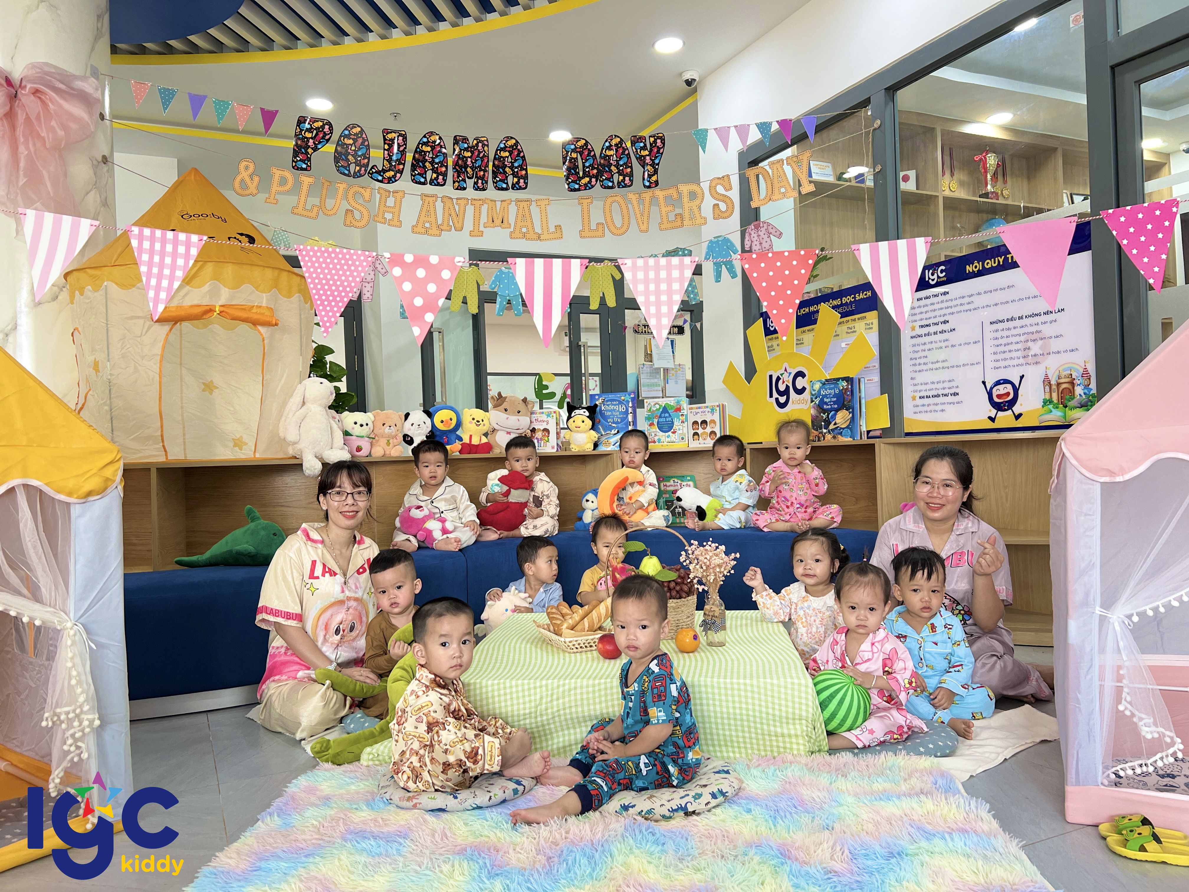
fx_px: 893
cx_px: 594
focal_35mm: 26
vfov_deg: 53.1
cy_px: 446
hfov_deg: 67.3
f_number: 1.5
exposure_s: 1/100
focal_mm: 5.7
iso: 125
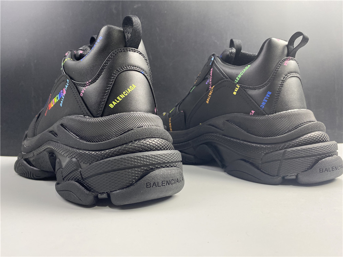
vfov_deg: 53.1
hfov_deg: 67.3
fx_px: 258
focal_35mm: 26
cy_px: 128
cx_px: 172
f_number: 1.8
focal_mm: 4.25
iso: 125
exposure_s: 1/100
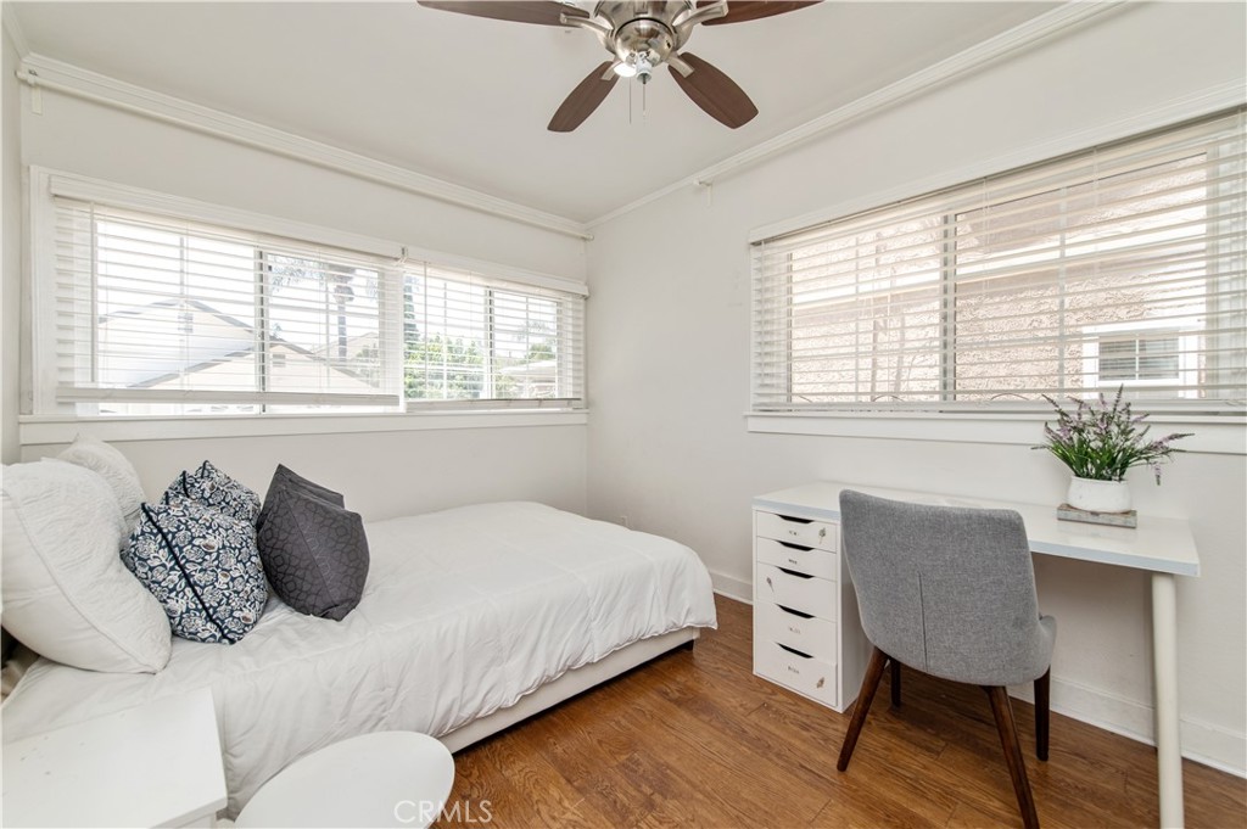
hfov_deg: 104.3
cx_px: 624
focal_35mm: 14
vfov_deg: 81.1
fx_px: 485
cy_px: 414
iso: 100
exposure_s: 1/160
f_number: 6.3
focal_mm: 14
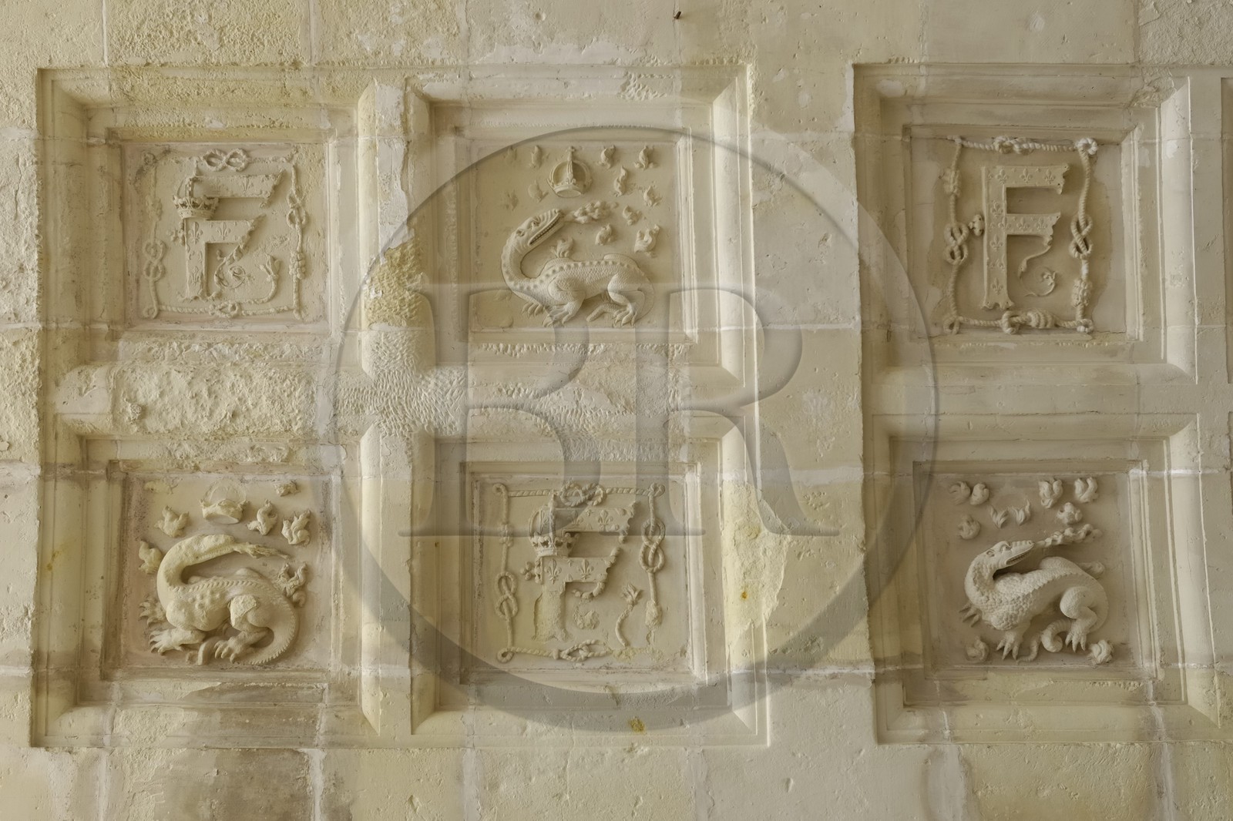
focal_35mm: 33
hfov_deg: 57.2
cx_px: 616
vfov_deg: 40.0
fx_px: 1130
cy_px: 410
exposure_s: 1/2
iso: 100
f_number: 6.3
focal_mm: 22
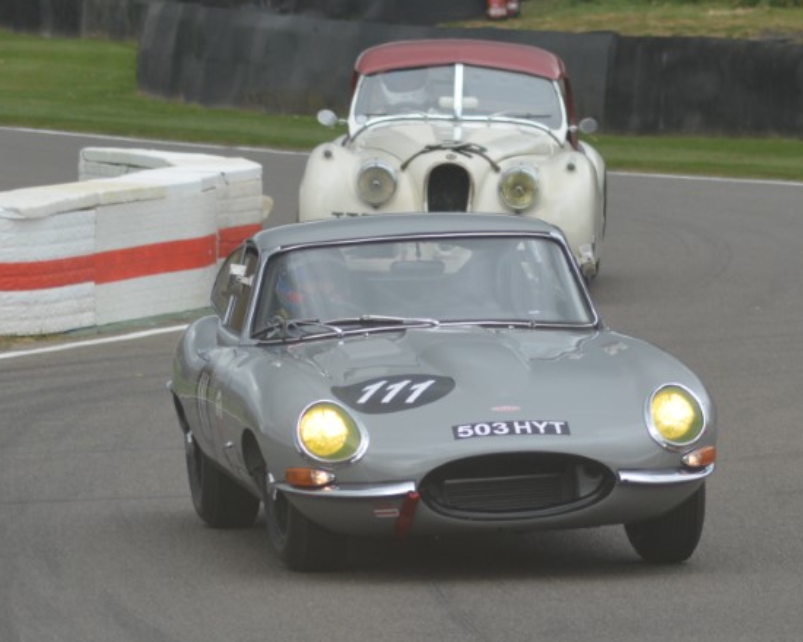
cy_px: 328
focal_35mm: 278
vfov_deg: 5.6
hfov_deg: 7.0
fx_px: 6597
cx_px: 447
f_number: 5.6
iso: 400
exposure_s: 1/500
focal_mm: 155
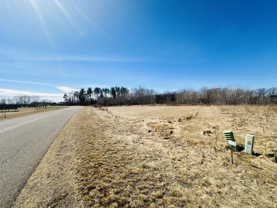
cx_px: 138
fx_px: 112
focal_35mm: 14
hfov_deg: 102.1
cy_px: 104
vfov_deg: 85.7
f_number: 2.2
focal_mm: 2.22
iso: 50
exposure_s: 1/2564
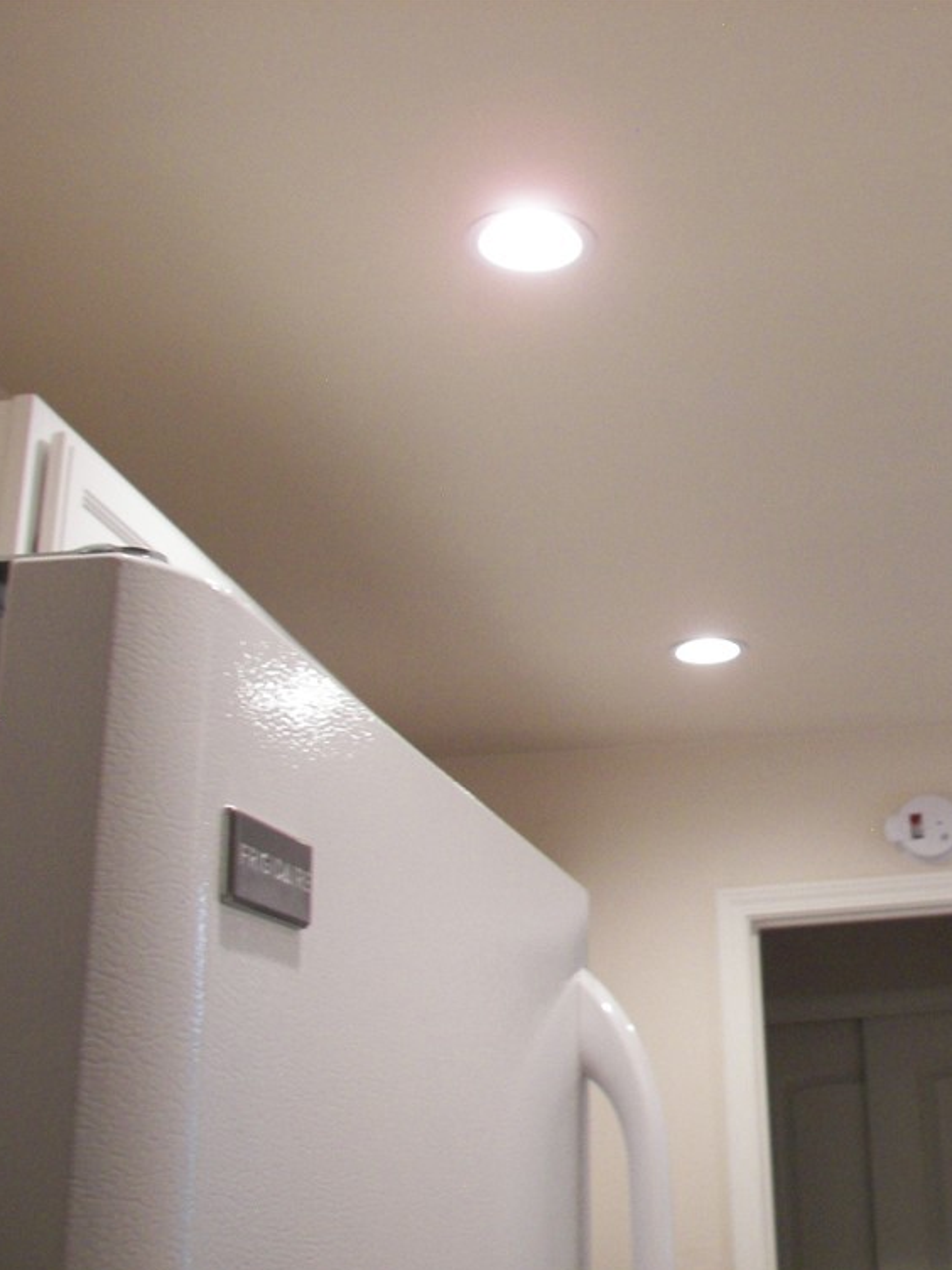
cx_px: 830
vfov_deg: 38.9
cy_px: 645
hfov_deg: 28.7
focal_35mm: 49
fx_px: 1797
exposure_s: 1/30
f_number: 2.8
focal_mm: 6
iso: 160
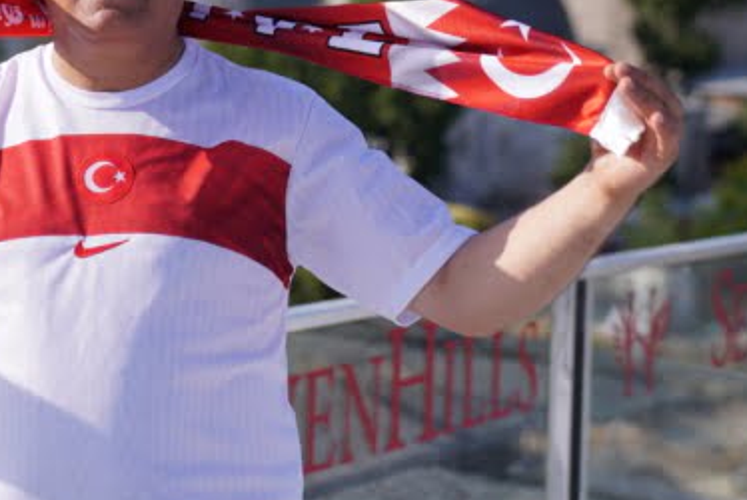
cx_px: 141
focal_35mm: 101
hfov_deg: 20.0
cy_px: 59
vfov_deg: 13.5
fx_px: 2097
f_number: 2.8
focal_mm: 51
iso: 100
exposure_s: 1/2000
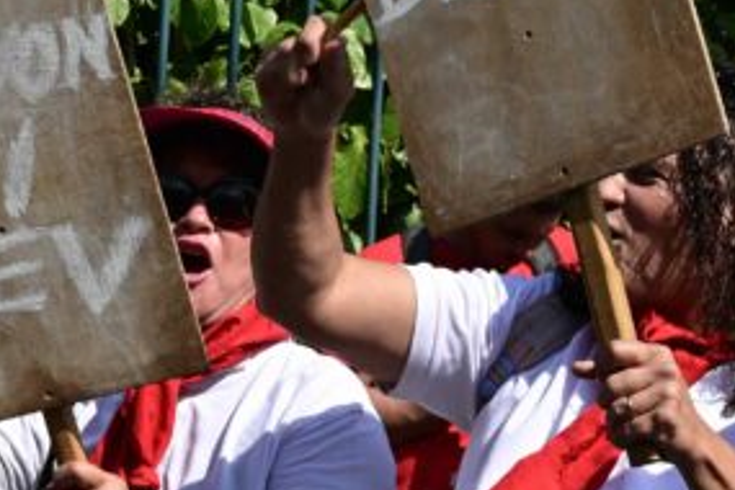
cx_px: 903
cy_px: 231
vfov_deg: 7.3
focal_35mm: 187
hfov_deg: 10.8
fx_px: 3818
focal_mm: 52
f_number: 10
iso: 200
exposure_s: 1/400
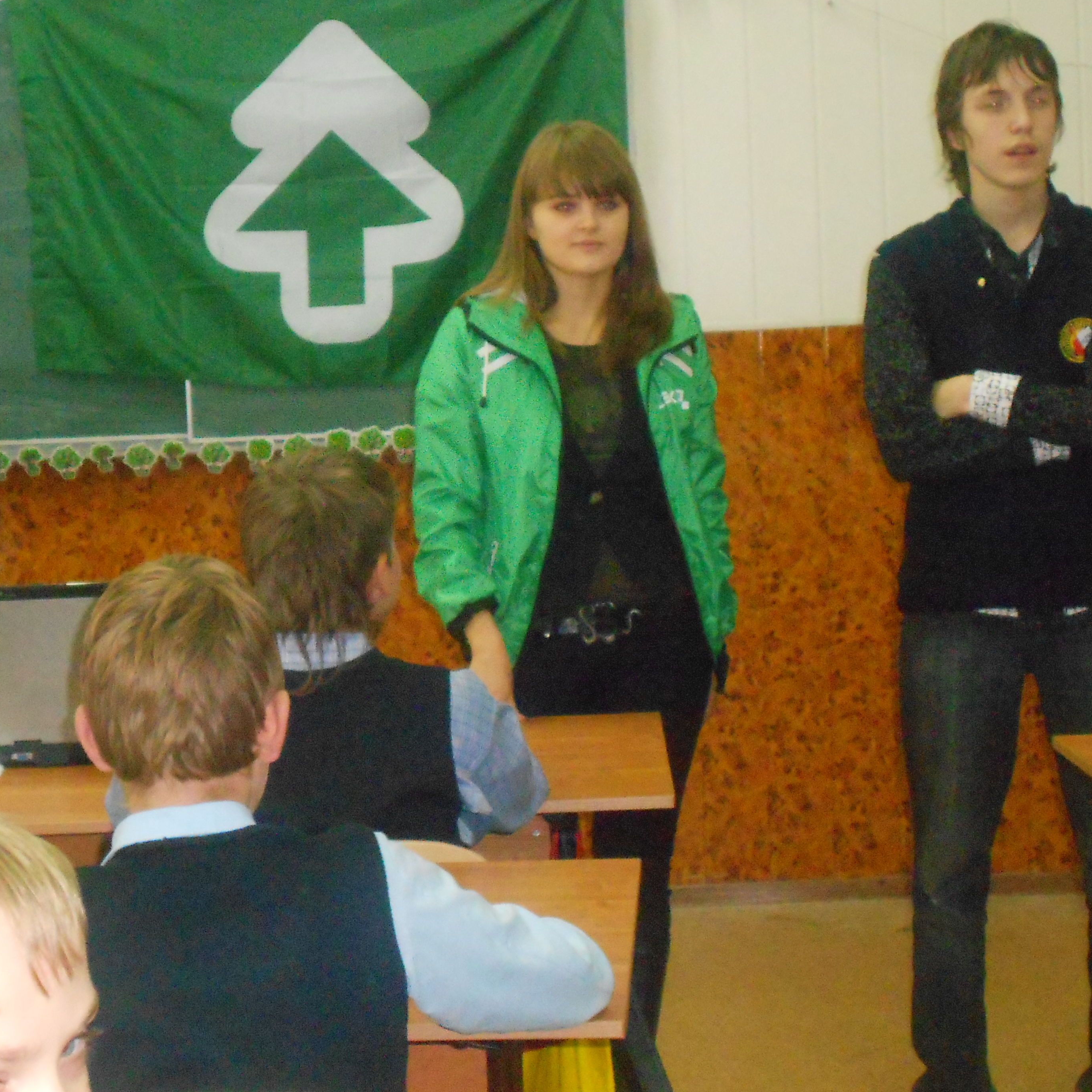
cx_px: 384
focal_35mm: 78
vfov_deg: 22.2
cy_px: 515
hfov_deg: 22.1
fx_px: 2784
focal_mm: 10
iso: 1000
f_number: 4.9
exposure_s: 1/60
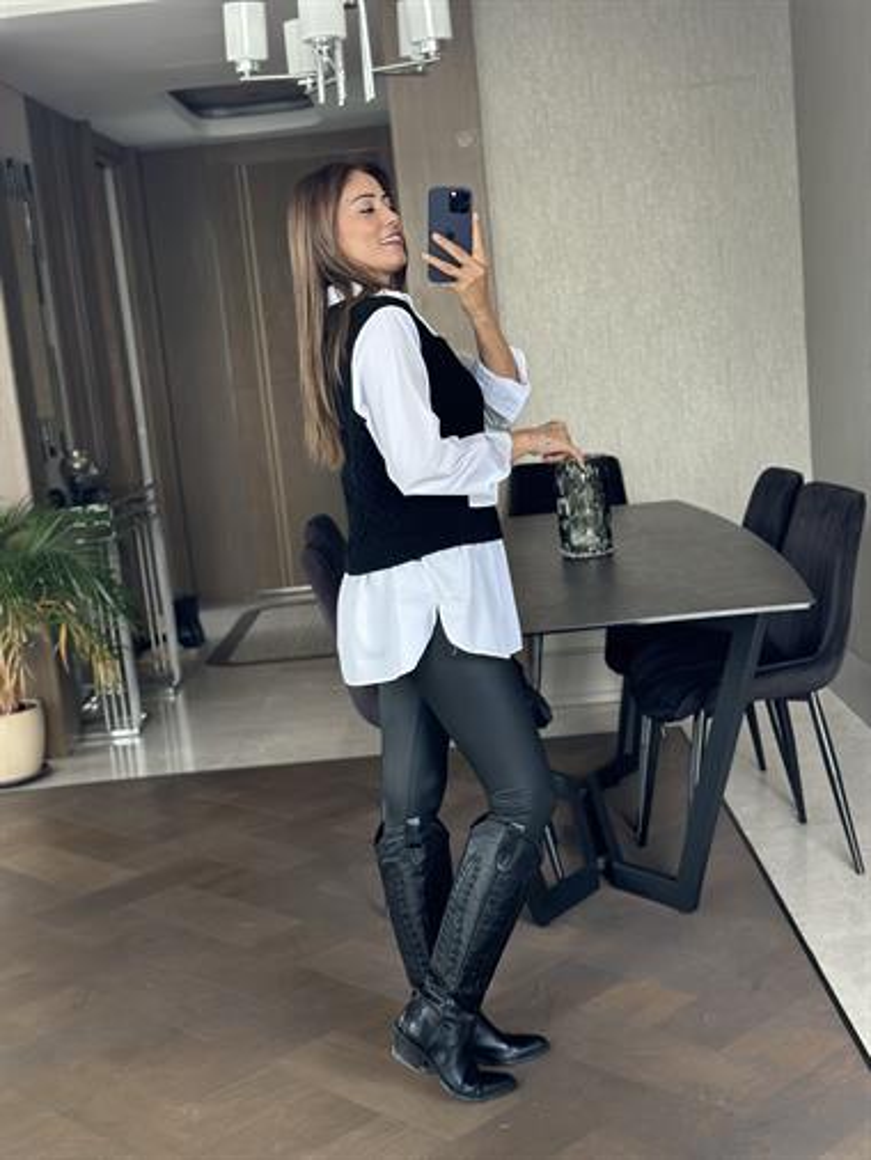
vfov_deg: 39.6
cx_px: 436
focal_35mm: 48
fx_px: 1609
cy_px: 580
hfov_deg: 30.3
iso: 160
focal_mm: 6.86
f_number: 1.78
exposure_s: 1/60
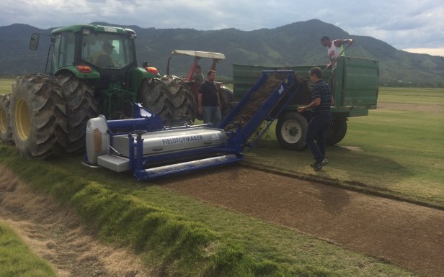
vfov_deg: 39.4
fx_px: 387
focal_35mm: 32
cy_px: 123
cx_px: 223
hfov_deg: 59.7
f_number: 2.2
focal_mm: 4.12
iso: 32
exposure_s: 1/1368
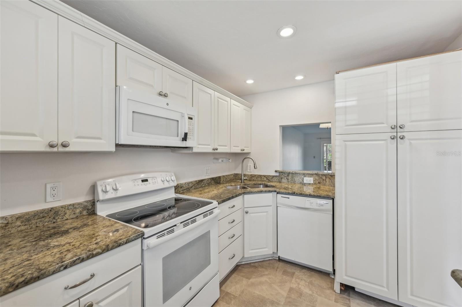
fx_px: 179
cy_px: 154
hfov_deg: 104.3
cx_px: 231
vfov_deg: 81.1
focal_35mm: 14
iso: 400
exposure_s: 1/40
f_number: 8
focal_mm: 14
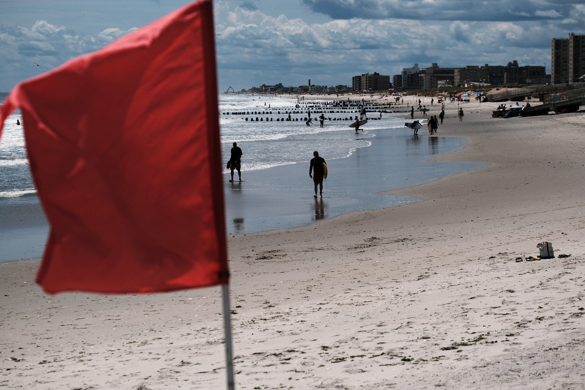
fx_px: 2210
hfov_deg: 15.1
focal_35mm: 136
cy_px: 195
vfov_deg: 10.1
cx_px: 292
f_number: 5.6
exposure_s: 1/3000
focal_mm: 90.4
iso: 160
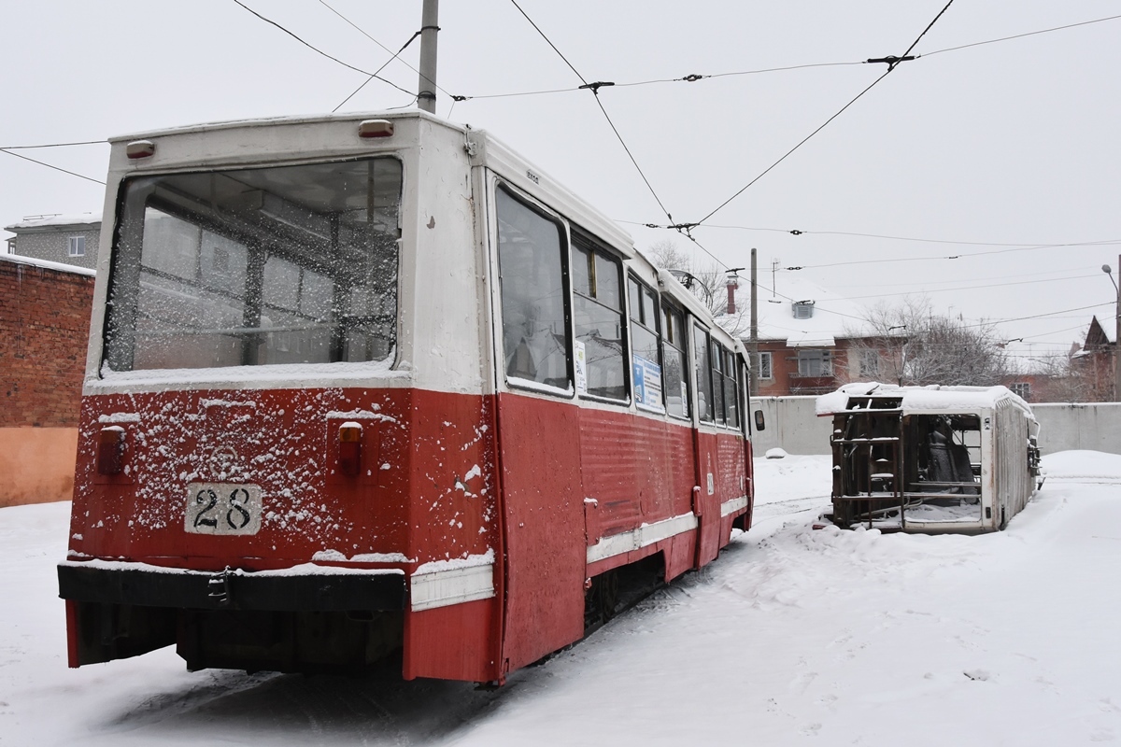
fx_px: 981
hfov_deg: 59.5
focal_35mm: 32
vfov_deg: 41.7
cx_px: 560
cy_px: 374
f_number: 8
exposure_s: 1/250
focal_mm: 21
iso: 800
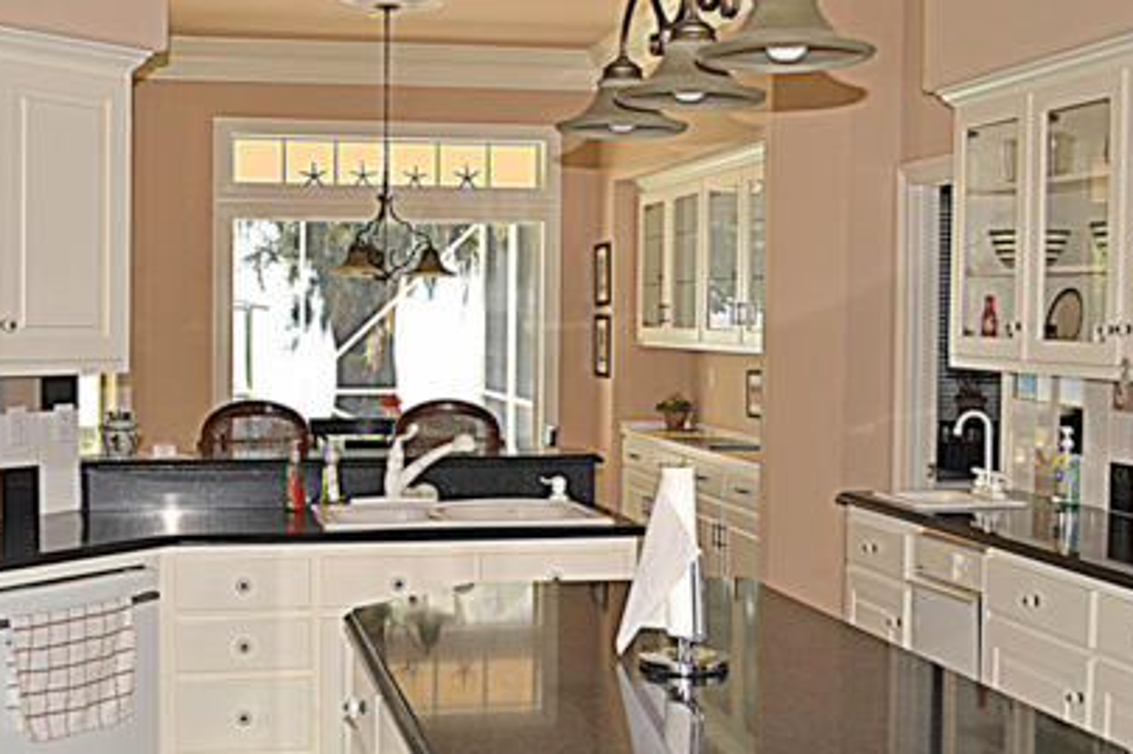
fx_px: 1541
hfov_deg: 40.1
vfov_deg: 27.5
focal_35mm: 49
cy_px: 378
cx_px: 440
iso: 100
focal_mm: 22
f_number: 4.5
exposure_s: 1/60
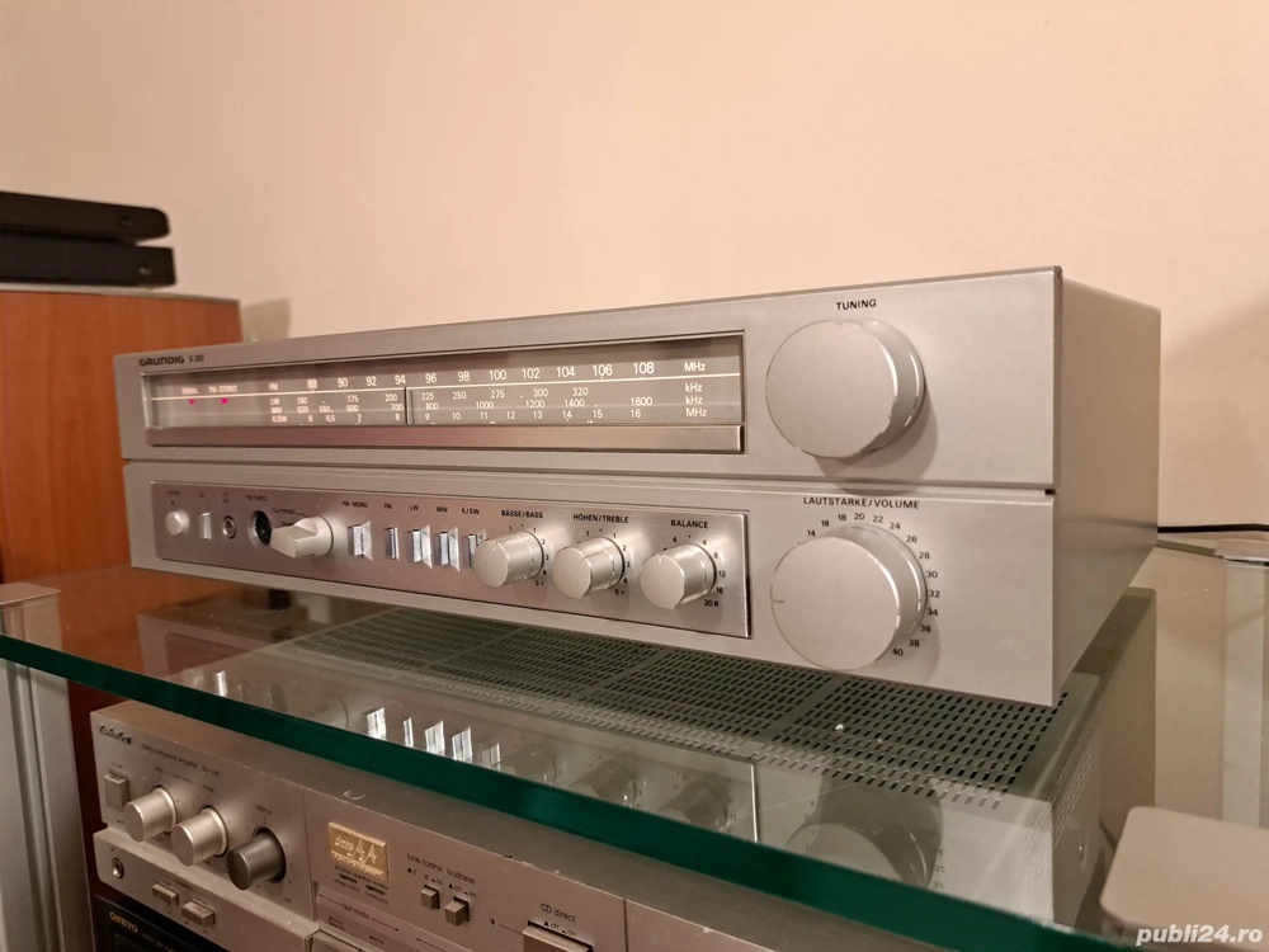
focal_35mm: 24
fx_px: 880
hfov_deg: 71.6
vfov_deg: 56.8
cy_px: 476
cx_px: 634
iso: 400
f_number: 1.8
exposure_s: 1/33
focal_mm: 5.23
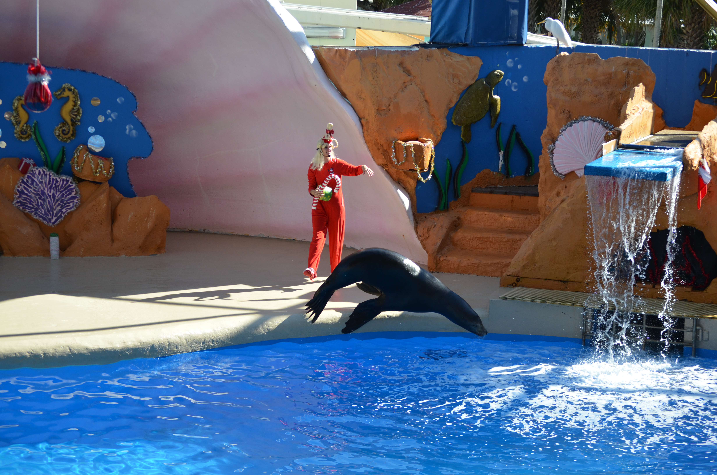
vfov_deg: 14.6
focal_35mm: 93
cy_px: 238
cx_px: 358
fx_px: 1848
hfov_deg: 22.0
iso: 400
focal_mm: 62
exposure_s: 1/1250
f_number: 4.5
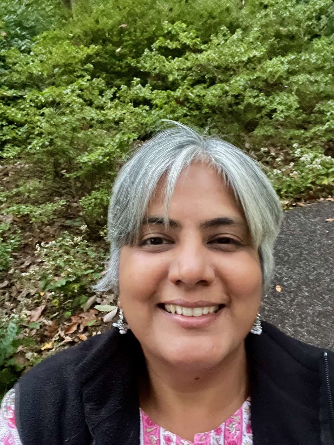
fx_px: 386
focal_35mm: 30
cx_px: 167
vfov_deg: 60.0
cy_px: 222
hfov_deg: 46.8
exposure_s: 1/7
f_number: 2.2
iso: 500
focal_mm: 2.71
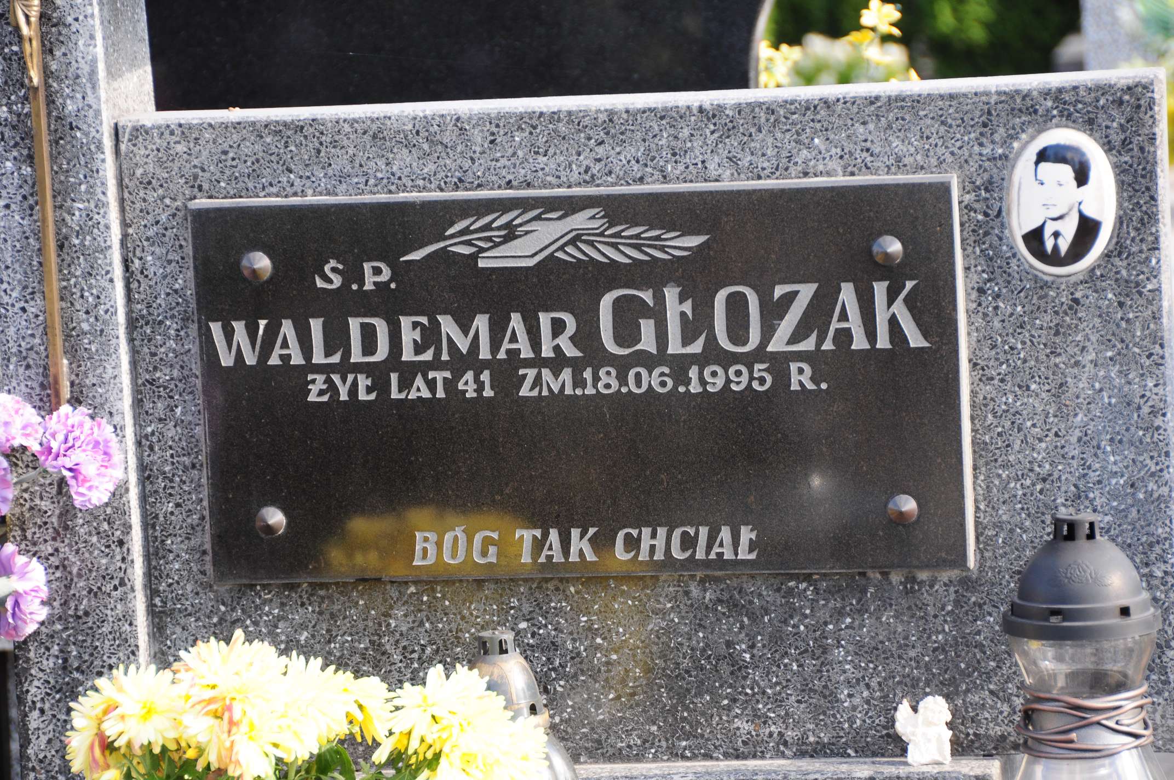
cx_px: 587
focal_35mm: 180
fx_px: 5863
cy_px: 390
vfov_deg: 7.6
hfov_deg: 11.4
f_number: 7.1
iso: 320
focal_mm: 120
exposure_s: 1/160
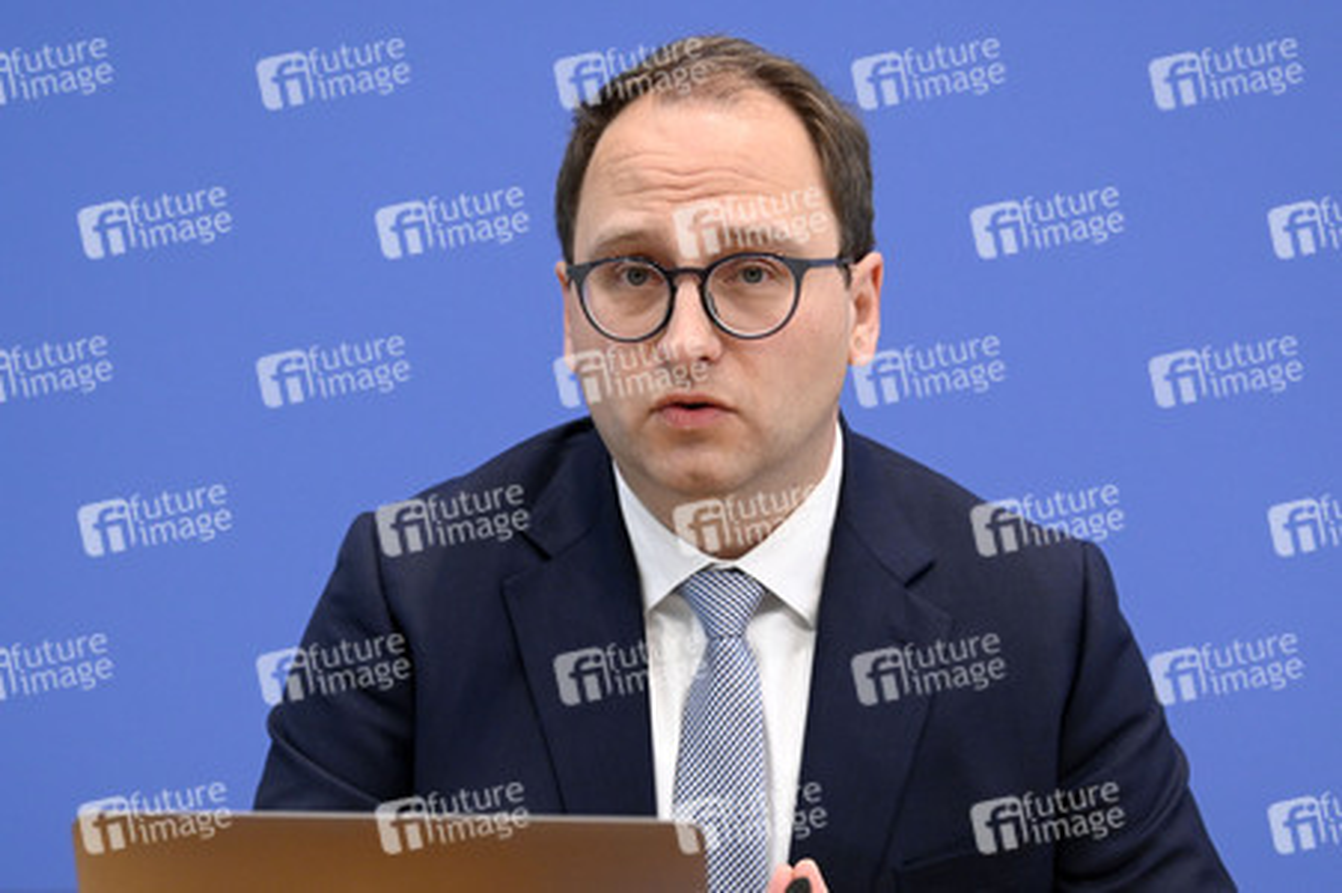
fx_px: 3203
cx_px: 671
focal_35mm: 86
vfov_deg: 15.9
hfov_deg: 23.7
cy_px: 446
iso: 4000
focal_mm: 86
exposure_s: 1/1250
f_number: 4
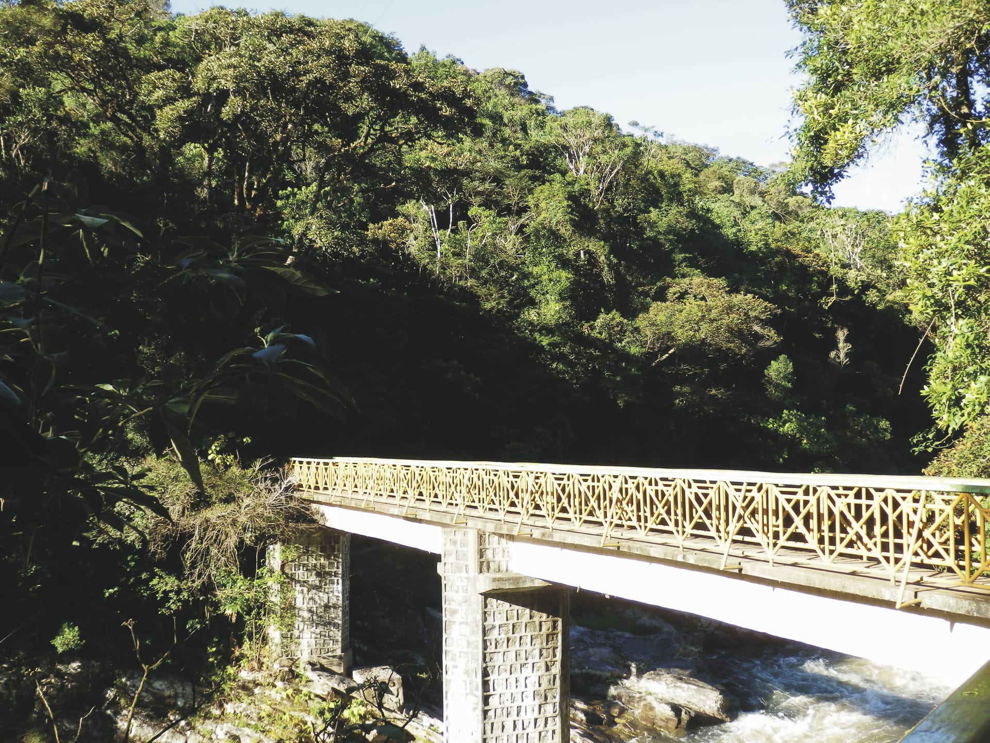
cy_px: 372
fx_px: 1144
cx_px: 495
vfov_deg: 36.0
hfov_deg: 46.8
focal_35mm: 40
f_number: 3.7
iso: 80
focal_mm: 7.3
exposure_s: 1/160
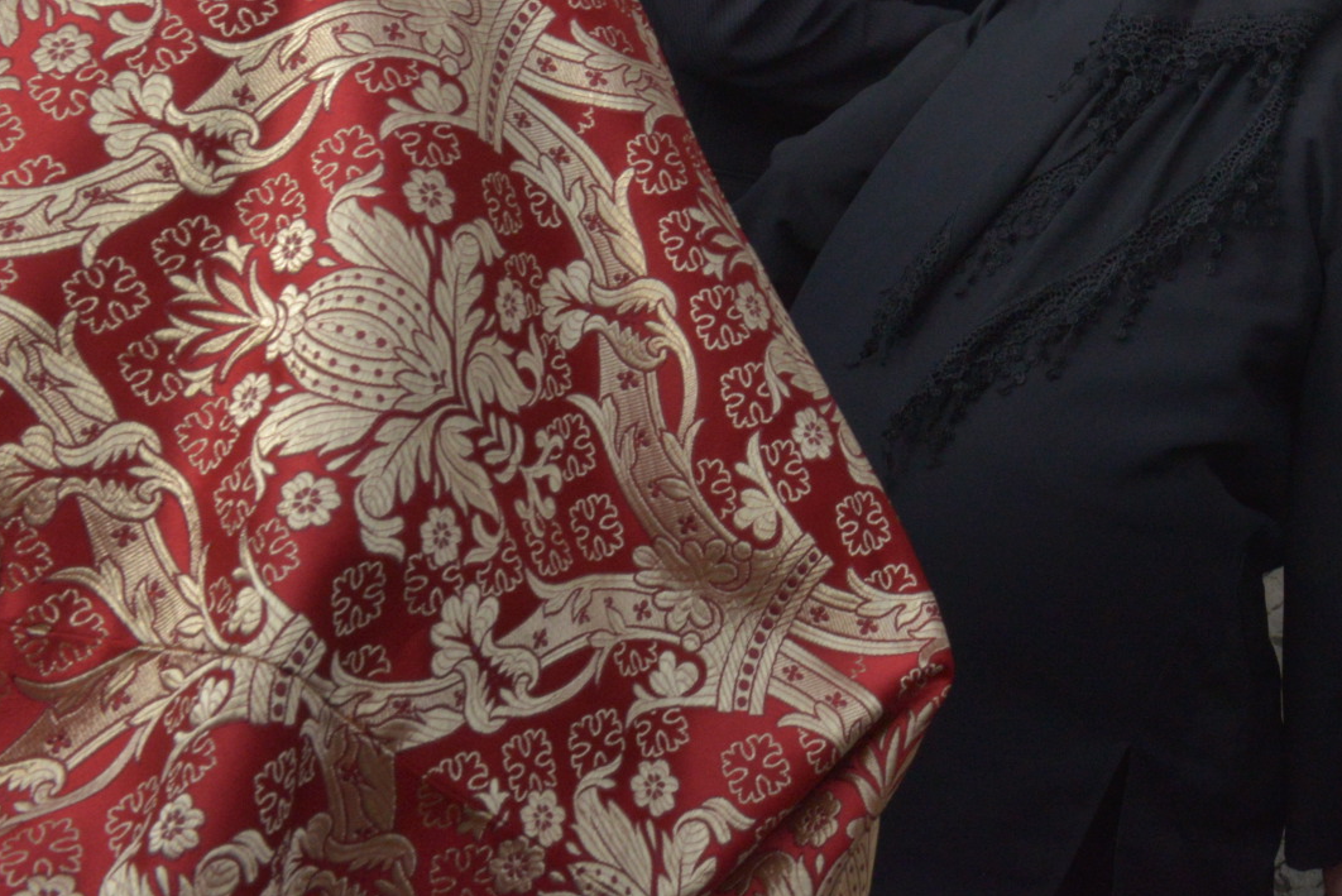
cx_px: 1614
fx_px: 2536
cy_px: -329
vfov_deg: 18.4
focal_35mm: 68
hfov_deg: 26.4
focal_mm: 24
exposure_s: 1/640
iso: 1250
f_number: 13
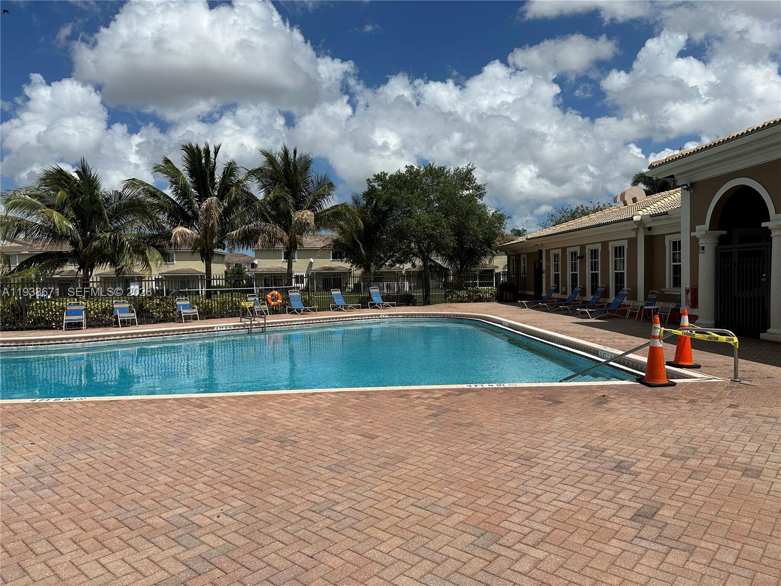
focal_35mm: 24
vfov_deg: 56.8
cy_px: 293
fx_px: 541
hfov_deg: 71.6
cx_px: 390
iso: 80
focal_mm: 6.86
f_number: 1.78
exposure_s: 1/10753
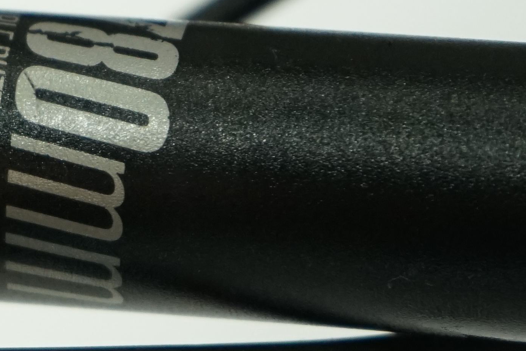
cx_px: -544
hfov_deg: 6.6
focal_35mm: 303
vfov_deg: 4.5
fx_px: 4427
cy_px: 225
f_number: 5.6
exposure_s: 1/200
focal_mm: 70
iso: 1600
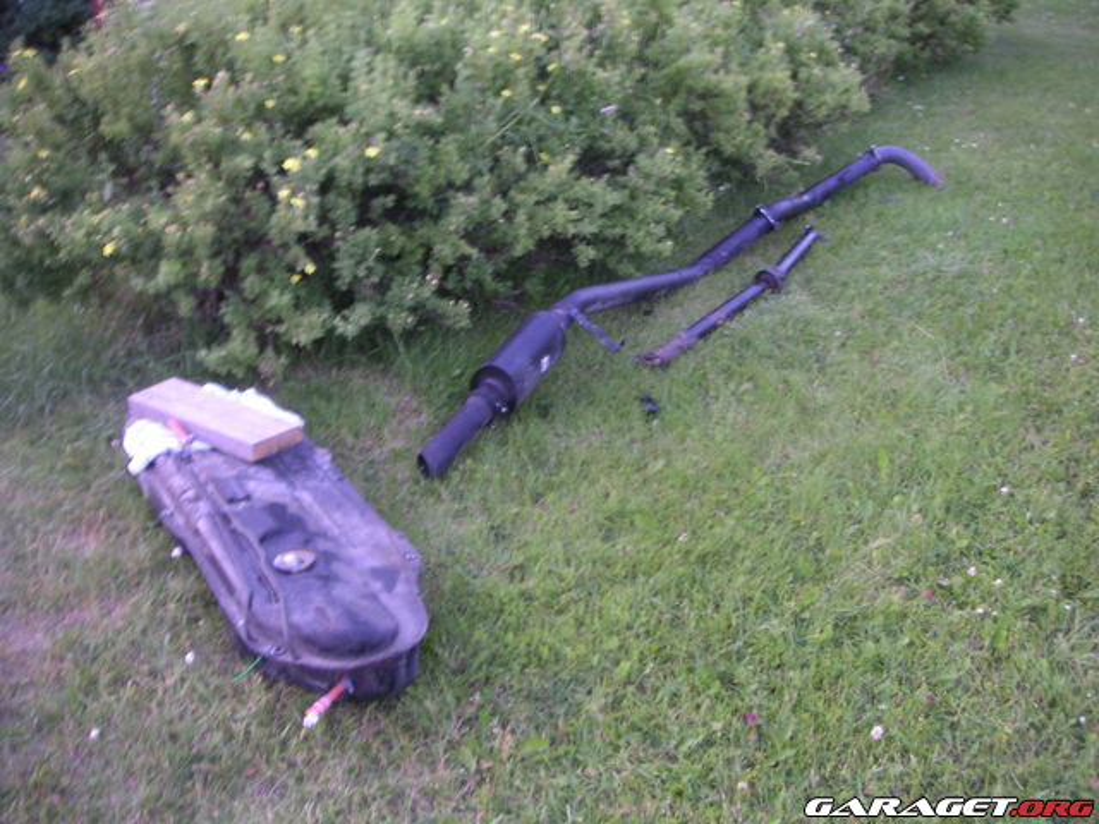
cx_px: 550
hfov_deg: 50.1
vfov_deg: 38.7
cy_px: 412
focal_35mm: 37
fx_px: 1175
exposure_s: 1/1.6
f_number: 2.8
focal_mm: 5.7
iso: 100
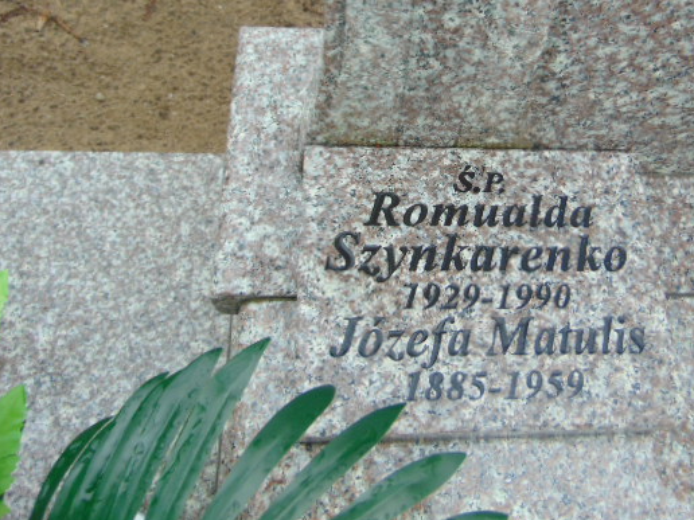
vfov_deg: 45.2
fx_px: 622
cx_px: 420
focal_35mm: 31
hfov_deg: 57.8
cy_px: 204
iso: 80
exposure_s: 1/80
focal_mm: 4.5
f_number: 3
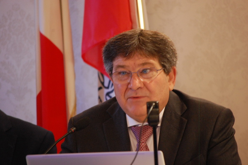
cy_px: 82
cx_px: 124
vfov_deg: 4.6
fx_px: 2064
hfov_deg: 6.9
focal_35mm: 300
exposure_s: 1/20
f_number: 5.6
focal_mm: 200
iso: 1600
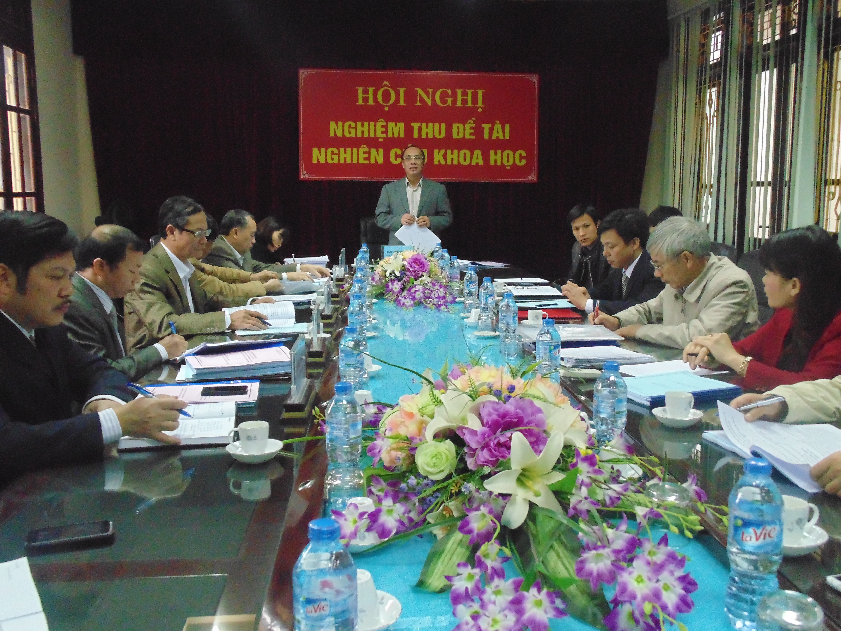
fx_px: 826
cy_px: 316
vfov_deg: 41.8
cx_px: 420
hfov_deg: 54.0
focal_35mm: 34
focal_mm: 6.2
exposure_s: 1/40
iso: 800
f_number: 3.4
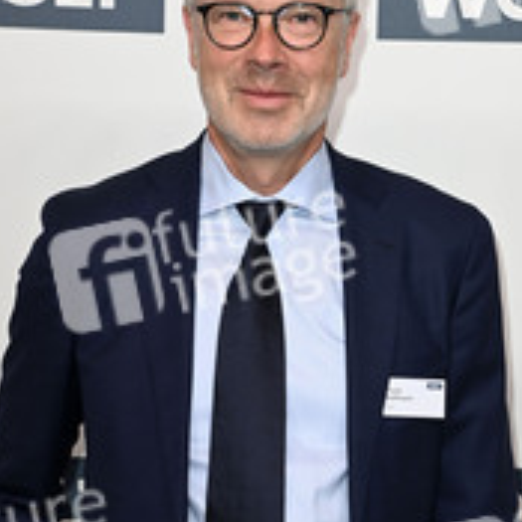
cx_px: 289
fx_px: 3054
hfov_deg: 9.8
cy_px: 412
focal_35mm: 179
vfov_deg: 9.7
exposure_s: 1/200
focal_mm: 92
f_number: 6.3
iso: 1600
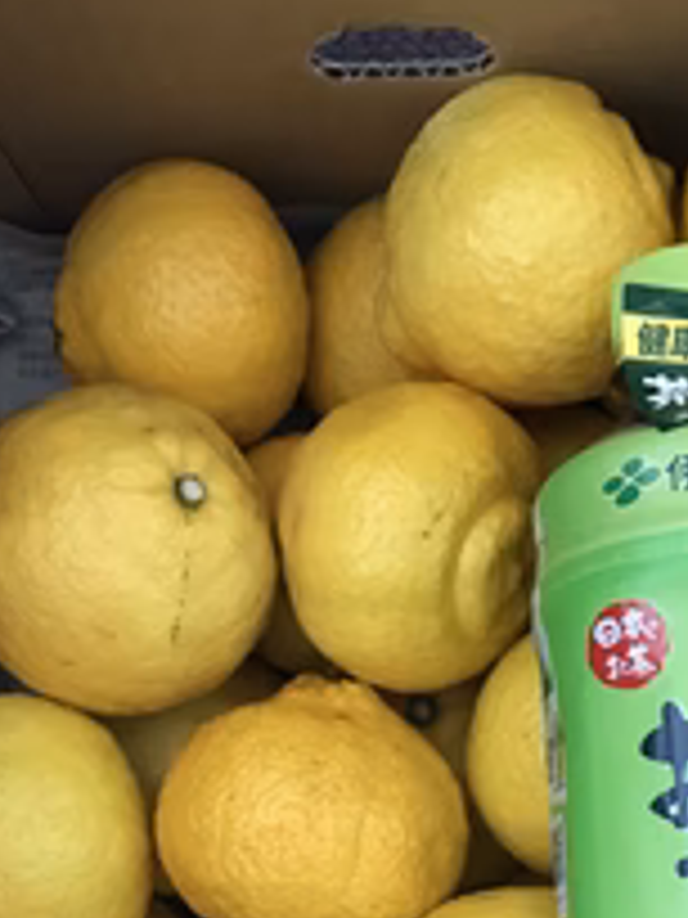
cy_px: 842
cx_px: 432
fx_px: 1458
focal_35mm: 55
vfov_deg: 33.0
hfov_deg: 26.5
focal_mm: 3.99
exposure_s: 1/13
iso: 100
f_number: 1.8
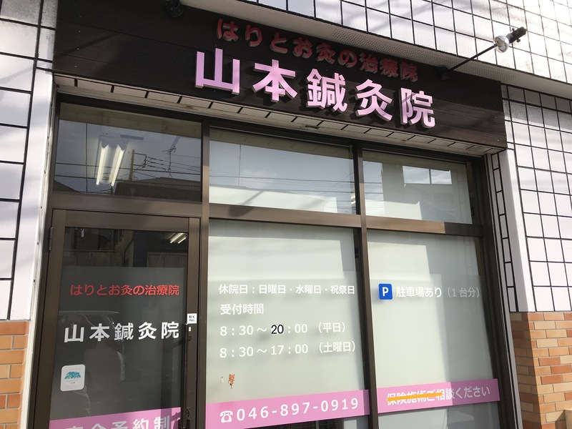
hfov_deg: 63.4
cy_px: 214
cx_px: 286
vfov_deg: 49.7
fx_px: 463
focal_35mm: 28
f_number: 1.8
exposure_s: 1/2907
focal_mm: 3.99
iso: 20
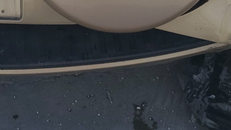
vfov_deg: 14.9
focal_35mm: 74
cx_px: 80
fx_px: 454
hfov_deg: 28.4
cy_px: -80
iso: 50
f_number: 1.5
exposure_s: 1/3333
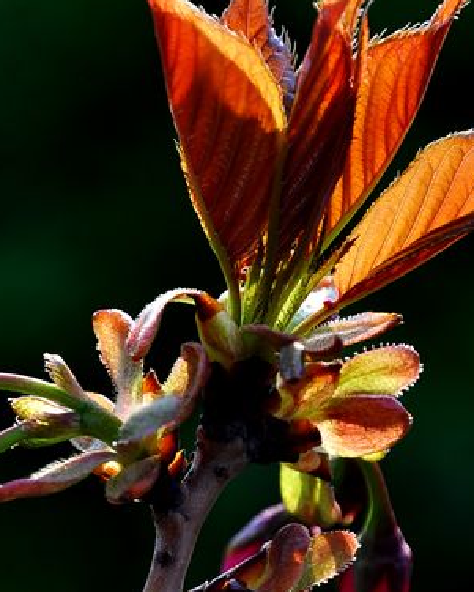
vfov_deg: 6.3
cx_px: 173
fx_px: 5364
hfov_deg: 5.1
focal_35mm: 306
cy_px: 438
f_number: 5.6
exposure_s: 1/160
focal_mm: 80
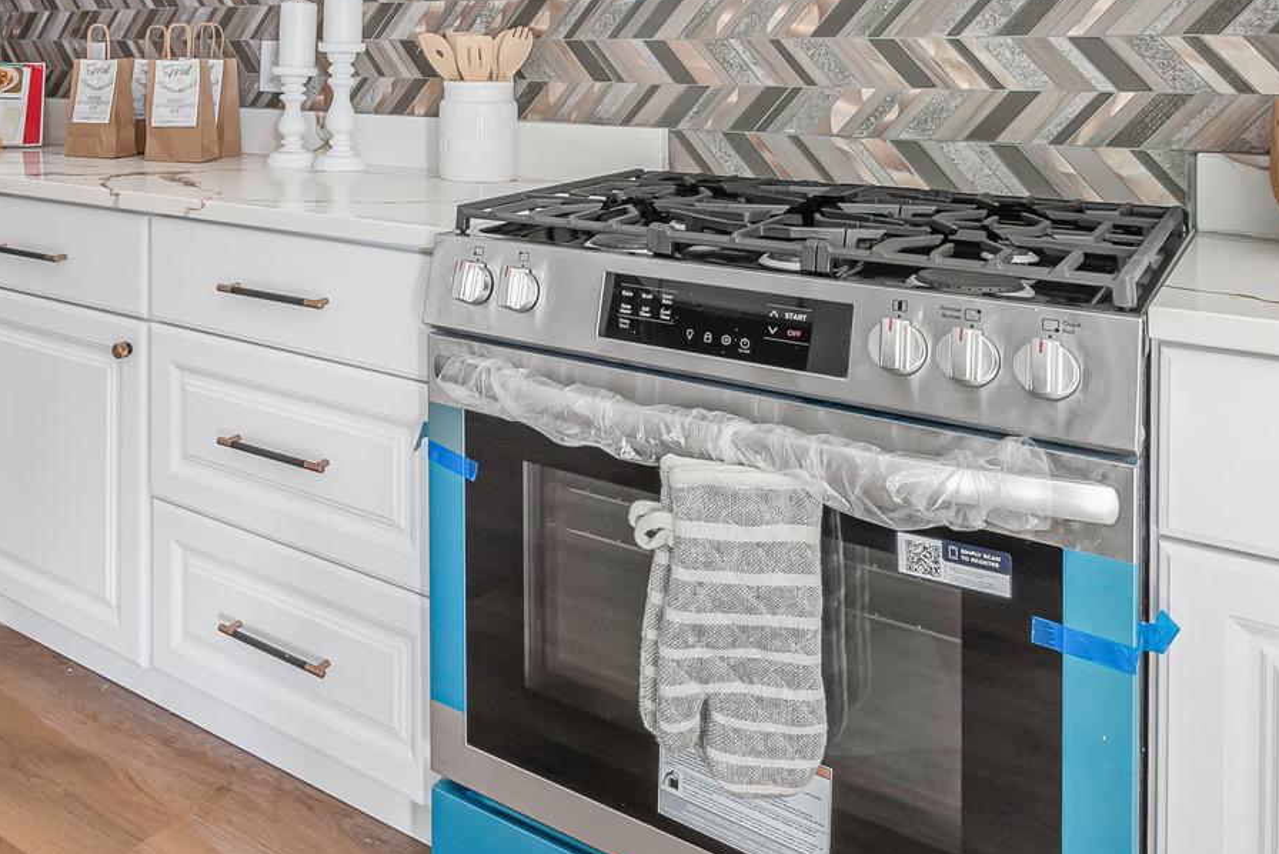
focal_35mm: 32
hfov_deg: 56.2
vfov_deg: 38.7
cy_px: 111
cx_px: 338
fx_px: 1137
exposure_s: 1/5
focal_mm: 14
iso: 250
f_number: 9
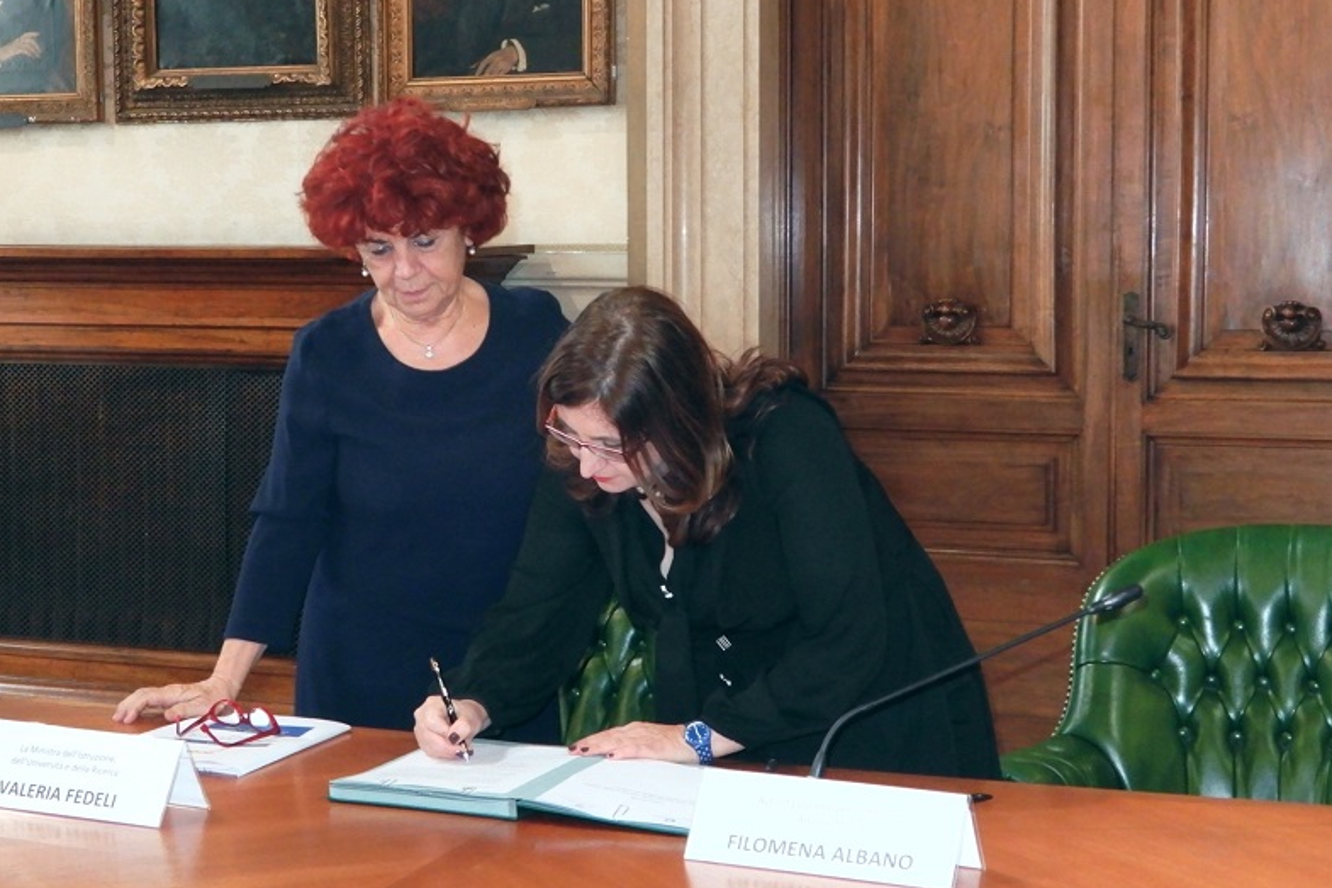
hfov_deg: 37.5
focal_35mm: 53
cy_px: 423
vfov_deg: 25.5
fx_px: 1960
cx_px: 674
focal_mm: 8.9
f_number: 4
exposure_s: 1/30
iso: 560
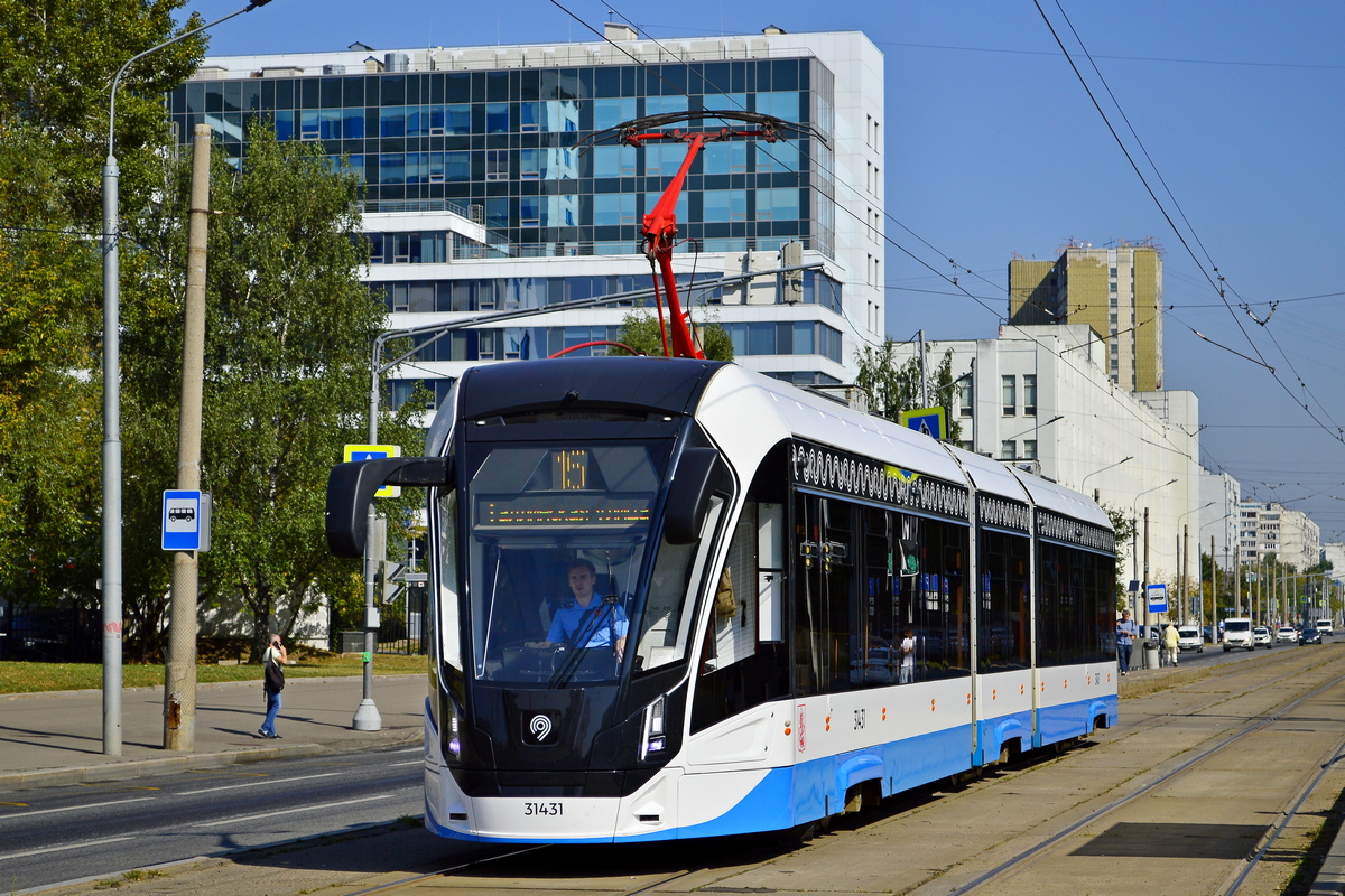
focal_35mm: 82
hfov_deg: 24.6
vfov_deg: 16.6
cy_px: 448
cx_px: 672
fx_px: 3082
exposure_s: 1/1000
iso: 100
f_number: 5.6
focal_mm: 55
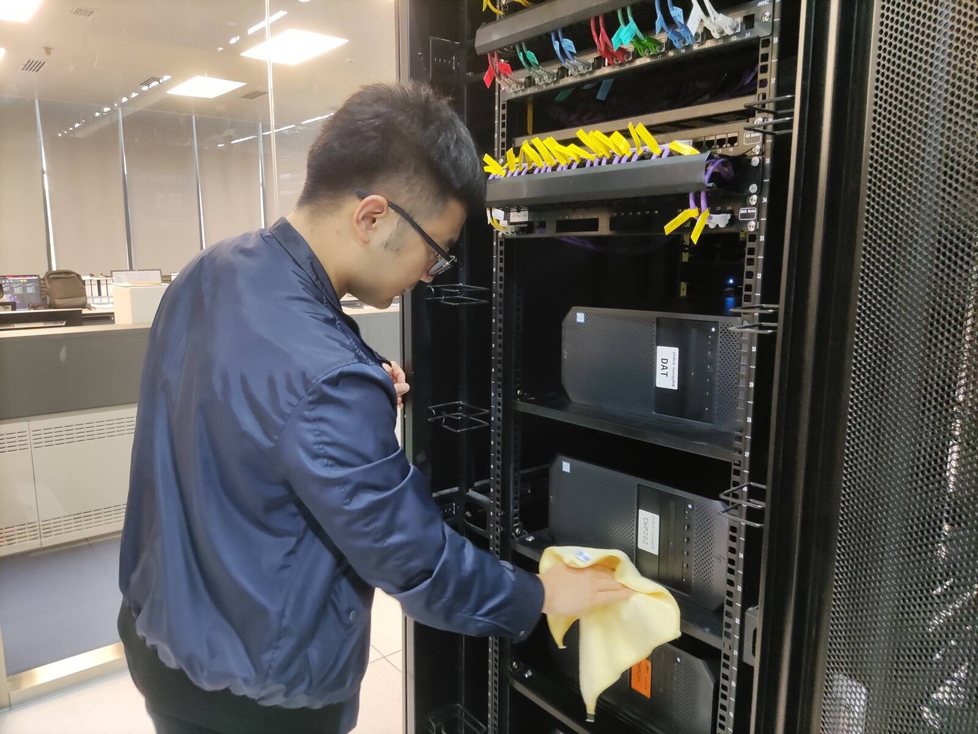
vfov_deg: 54.9
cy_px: 367
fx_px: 706
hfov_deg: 69.4
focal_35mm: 25
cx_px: 489
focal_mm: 4.71
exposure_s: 1/33
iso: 215
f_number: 1.79
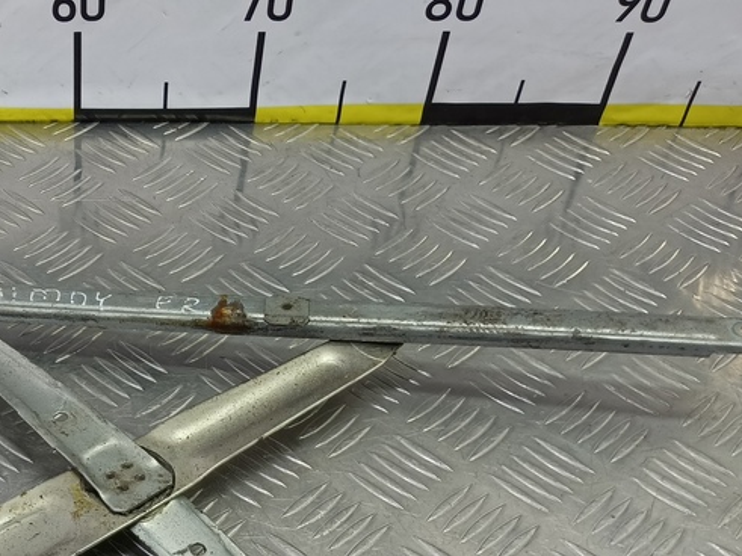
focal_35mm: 48
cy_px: 556
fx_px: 1029
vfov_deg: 28.4
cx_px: 70
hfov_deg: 37.0
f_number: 1.6
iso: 106
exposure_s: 1/50
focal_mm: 4.11
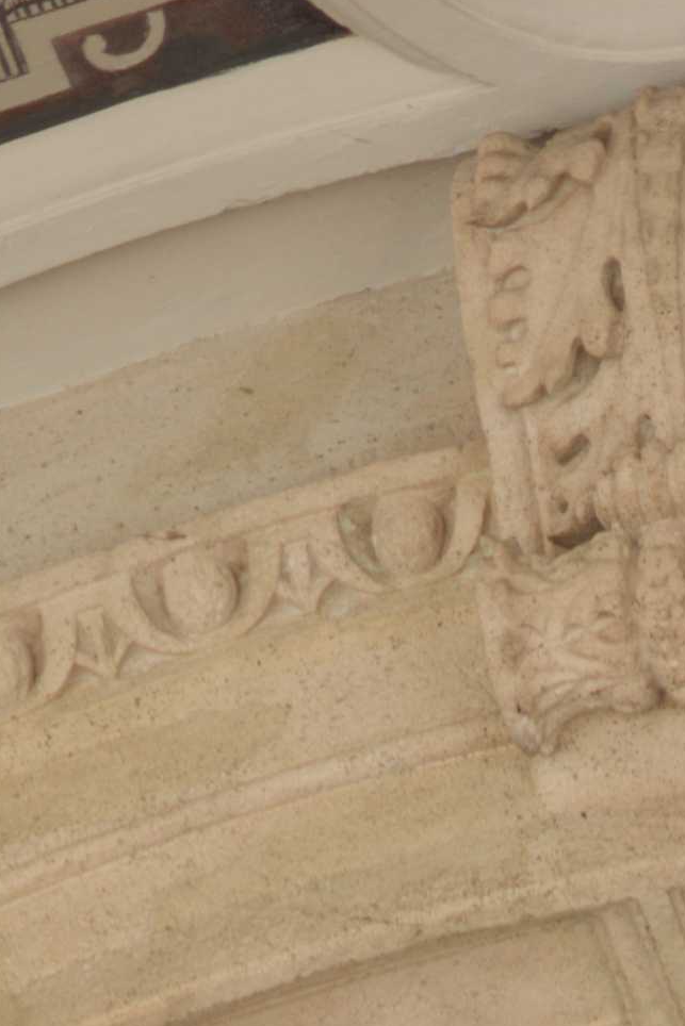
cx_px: 981
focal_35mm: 249
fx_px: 7104
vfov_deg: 7.3
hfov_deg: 5.5
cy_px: 3050
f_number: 2.8
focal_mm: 26
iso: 100
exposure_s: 1/200
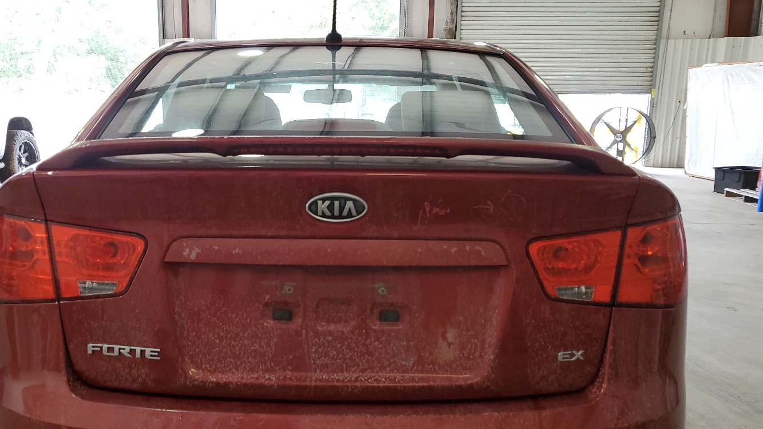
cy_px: 268
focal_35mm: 34
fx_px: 688
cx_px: 329
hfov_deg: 57.8
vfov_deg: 34.5
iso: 129
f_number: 1.5
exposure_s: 1/60.2
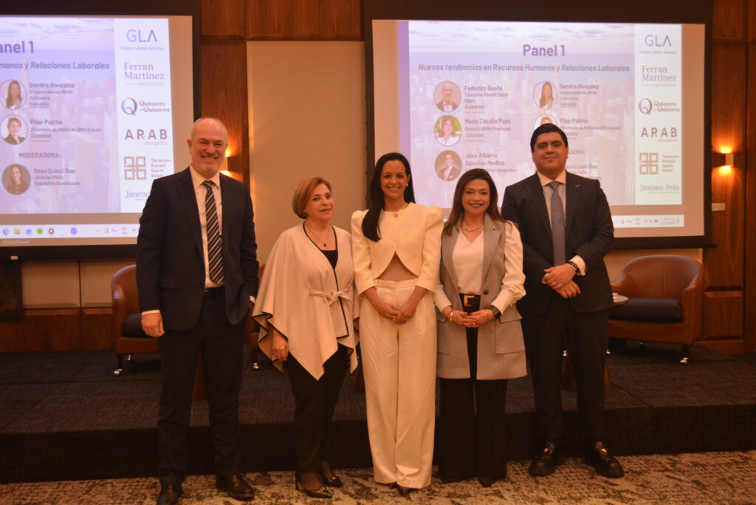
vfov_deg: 36.9
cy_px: 252
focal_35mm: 36
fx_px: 756
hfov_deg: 53.1
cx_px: 378
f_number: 4
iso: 800
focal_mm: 24
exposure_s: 1/40
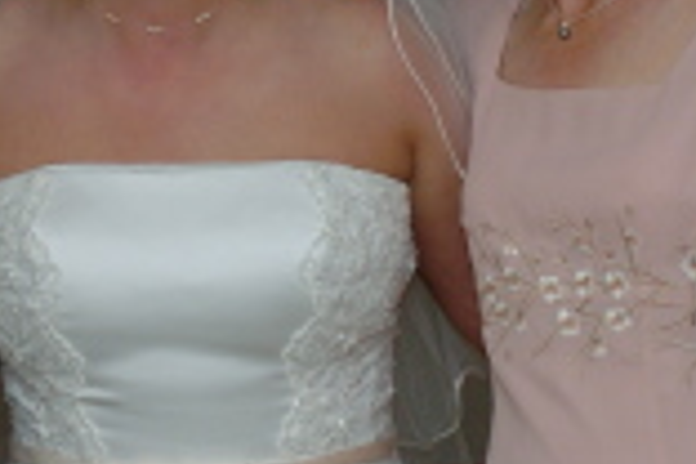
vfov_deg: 8.4
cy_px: 143
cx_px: 143
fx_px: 3170
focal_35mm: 164
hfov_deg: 12.5
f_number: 4.5
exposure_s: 1/60
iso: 320
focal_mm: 38
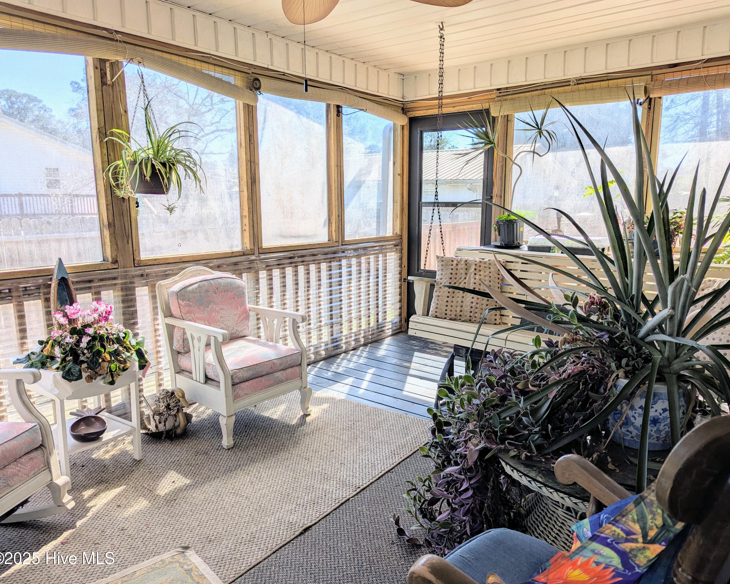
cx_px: 379
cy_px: 292
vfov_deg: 56.8
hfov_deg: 68.1
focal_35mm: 25
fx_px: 540
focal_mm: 6.81
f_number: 1.85
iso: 44
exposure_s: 1/1029
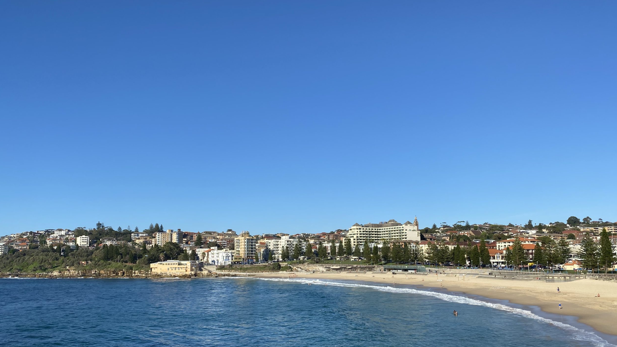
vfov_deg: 39.8
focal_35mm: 29
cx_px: 315
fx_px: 474
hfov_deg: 66.1
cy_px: 223
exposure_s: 1/3731
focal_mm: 4.25
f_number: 1.8
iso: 32
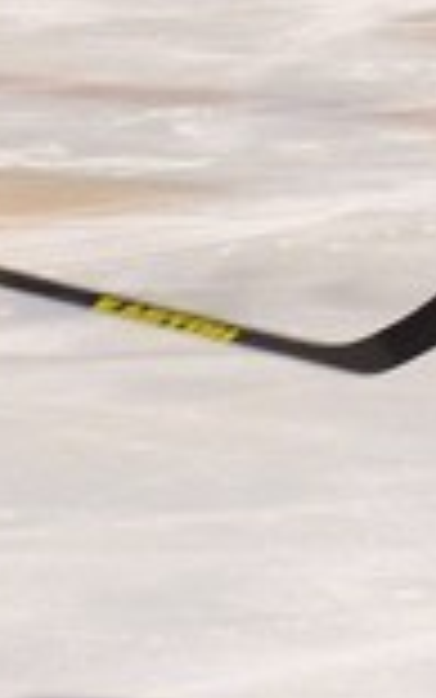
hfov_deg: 3.1
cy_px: -320
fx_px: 7180
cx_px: 2603
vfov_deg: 5.5
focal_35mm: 378
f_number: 5.6
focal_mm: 36
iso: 1600
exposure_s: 1/200
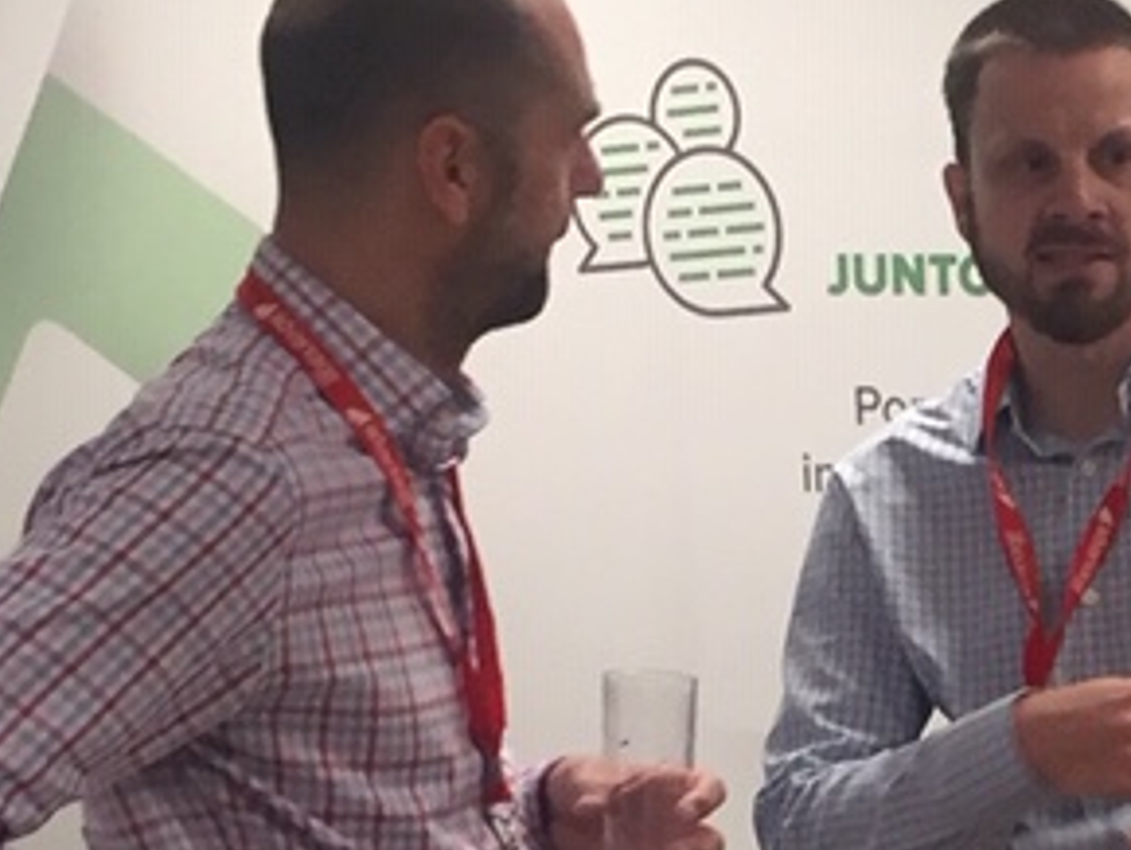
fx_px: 4186
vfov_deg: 11.3
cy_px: 1107
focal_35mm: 128
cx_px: 1478
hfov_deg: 14.7
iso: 125
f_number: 2.2
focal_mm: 4.15
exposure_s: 1/33
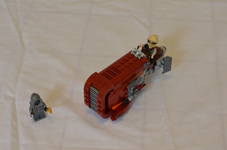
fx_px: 491
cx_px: 114
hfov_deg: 26.0
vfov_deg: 17.4
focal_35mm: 78
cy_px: 75
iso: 800
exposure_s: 1/13
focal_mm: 52
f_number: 9
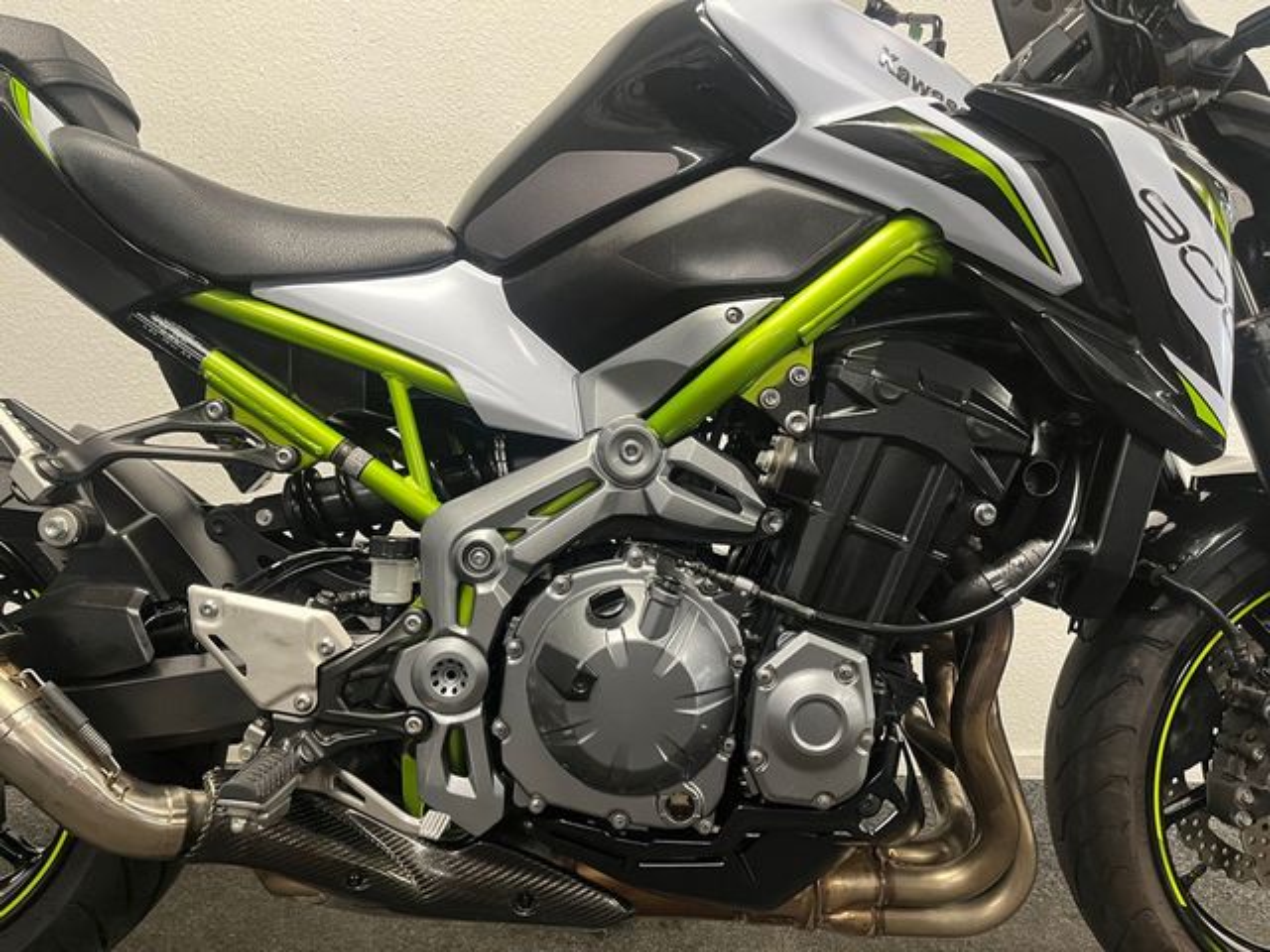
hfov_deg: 67.3
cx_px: 635
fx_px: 954
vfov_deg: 53.1
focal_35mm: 26
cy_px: 476
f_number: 1.6
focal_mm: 5.1
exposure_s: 1/50
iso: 200
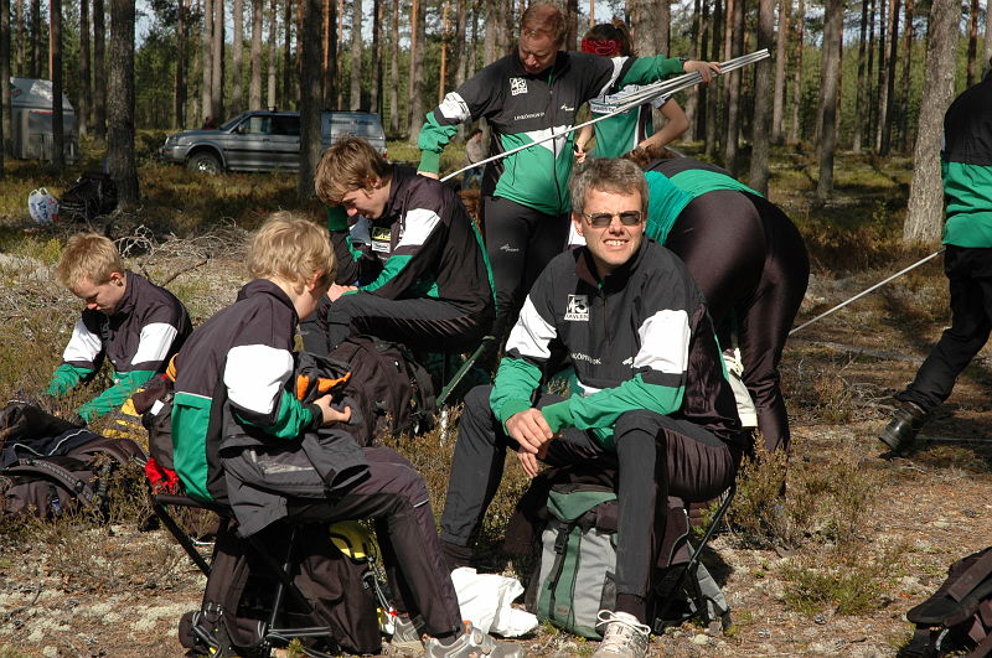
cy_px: 329
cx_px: 496
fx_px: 2559
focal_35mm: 93
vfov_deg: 14.7
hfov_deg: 21.9
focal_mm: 62
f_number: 9
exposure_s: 1/320
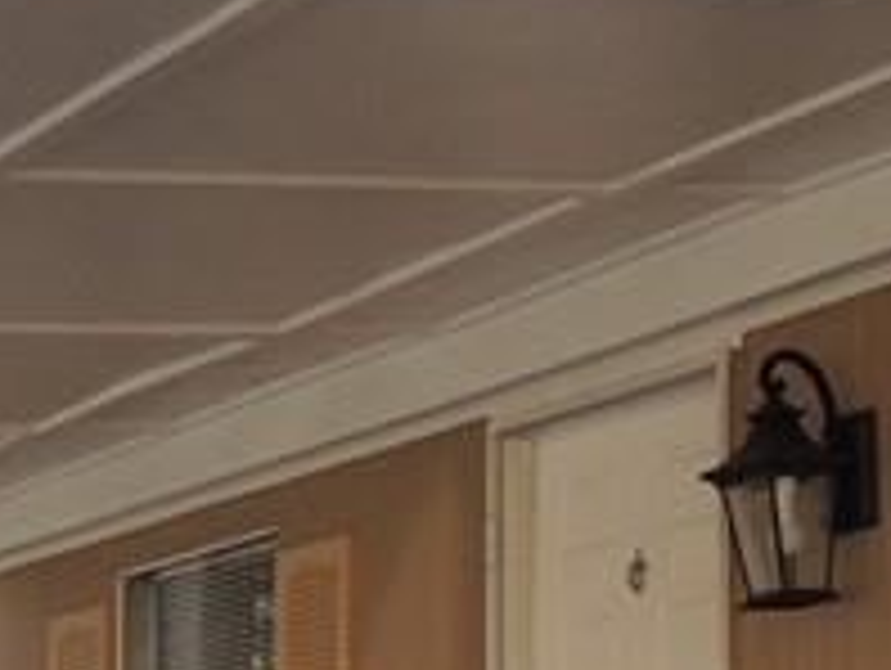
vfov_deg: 11.5
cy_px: 1016
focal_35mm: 124
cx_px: 243
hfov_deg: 15.8
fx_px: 3196
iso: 180
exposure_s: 1/250
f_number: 3
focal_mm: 4.3
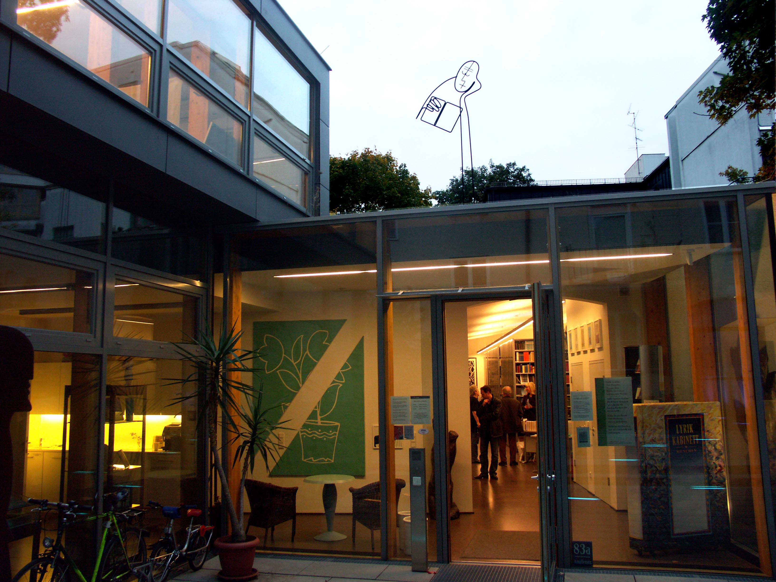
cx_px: 388
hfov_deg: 58.4
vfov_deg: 45.4
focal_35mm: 31
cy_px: 291
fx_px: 695
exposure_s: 1/13
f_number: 2.8
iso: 100
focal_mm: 8
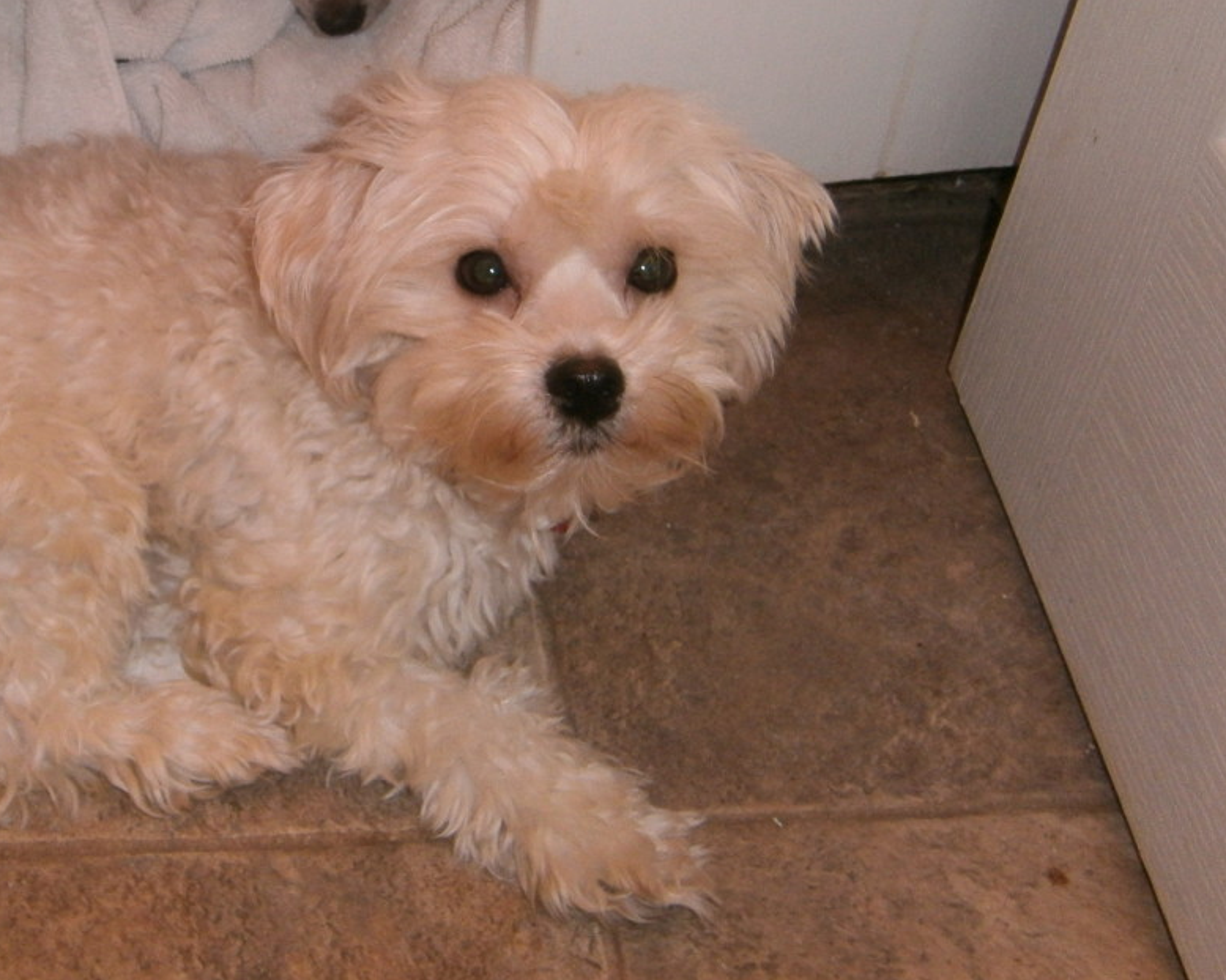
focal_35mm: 47
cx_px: 285
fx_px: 1705
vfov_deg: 31.4
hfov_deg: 38.4
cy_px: 232
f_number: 2.8
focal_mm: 4.7
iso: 125
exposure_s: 1/30
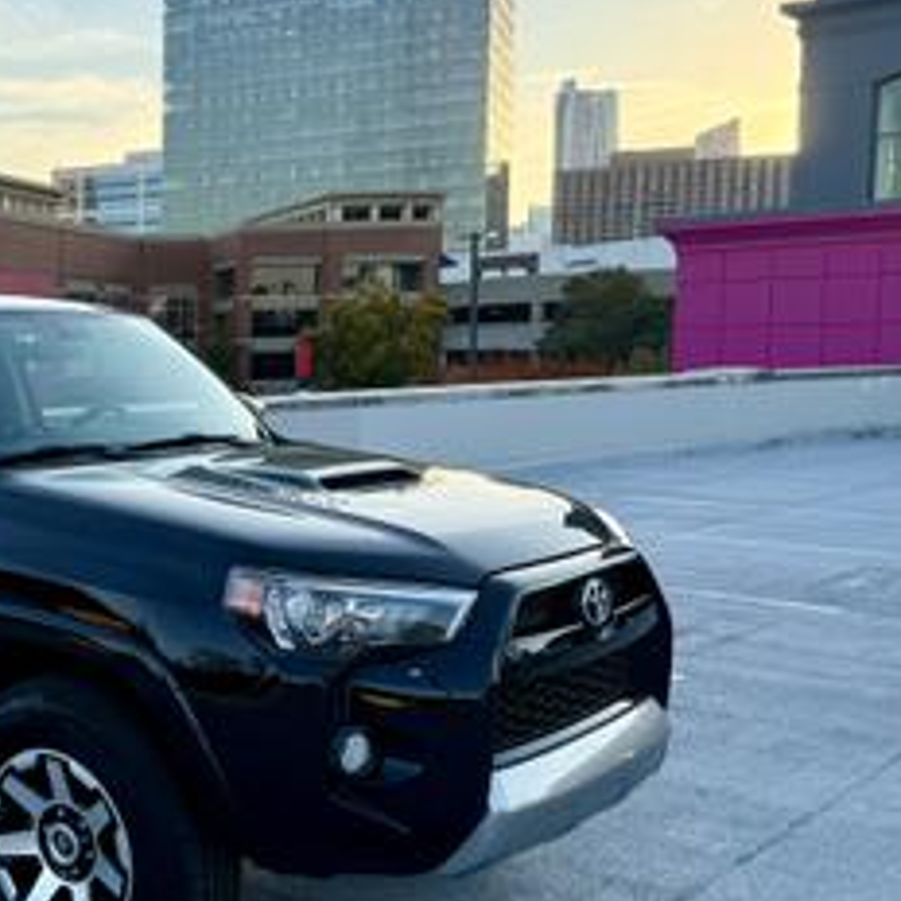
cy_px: 489
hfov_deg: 32.7
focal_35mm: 46
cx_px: -66
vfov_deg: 36.8
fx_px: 1355
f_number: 1.78
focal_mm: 6.76
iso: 100
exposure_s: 1/1410
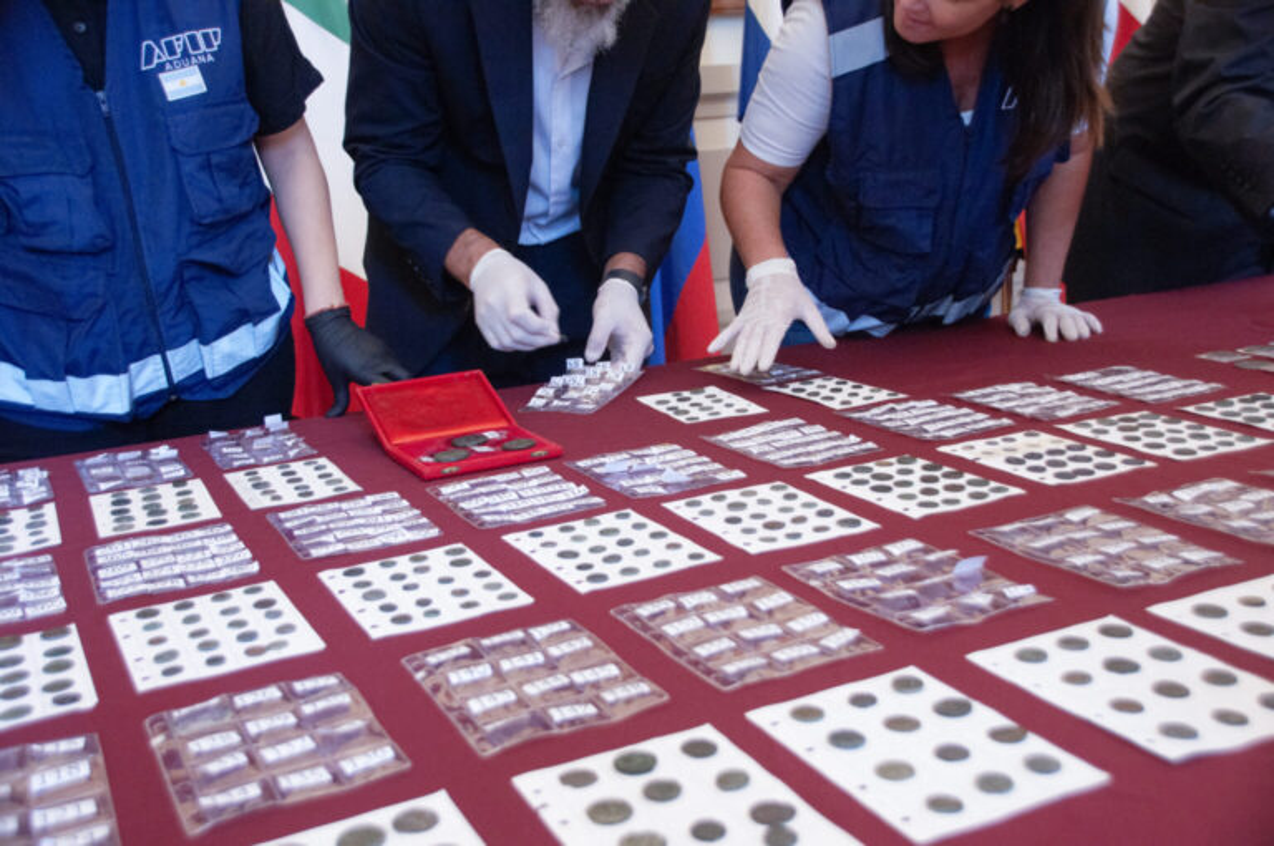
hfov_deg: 49.6
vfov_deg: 34.1
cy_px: 423
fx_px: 1378
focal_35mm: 39
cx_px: 637
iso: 500
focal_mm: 26
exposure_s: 1/50
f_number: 4
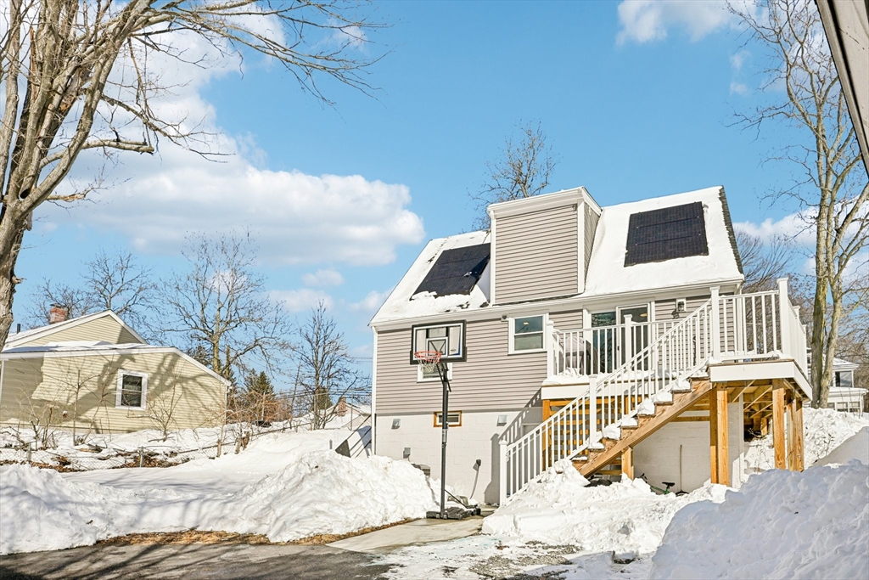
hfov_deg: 86.9
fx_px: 459
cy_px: 290
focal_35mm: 19
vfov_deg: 64.6
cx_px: 434
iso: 400
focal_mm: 19
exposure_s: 1/3200
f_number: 8
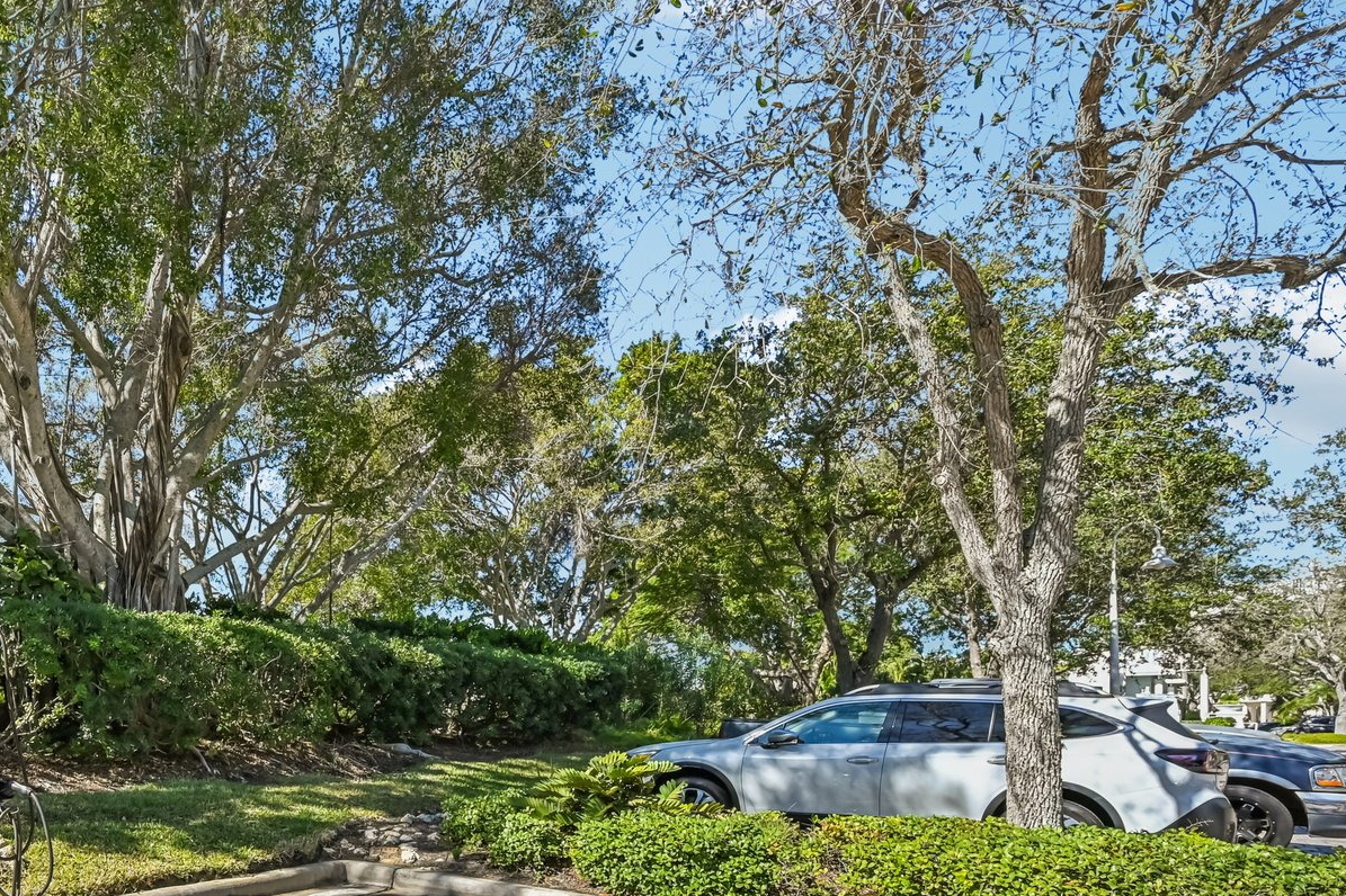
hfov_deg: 66.3
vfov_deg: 49.7
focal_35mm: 24
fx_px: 897
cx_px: 250
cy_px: 729
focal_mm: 14
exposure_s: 1/800
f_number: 8
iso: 400
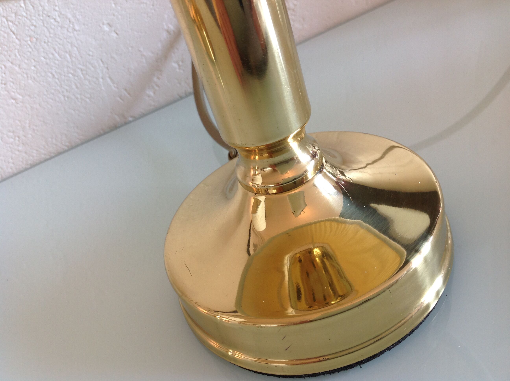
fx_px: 515
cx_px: 255
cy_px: 190
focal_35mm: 35
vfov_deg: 40.6
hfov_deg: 52.7
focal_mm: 4.28
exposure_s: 1/15
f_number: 2.4
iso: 50
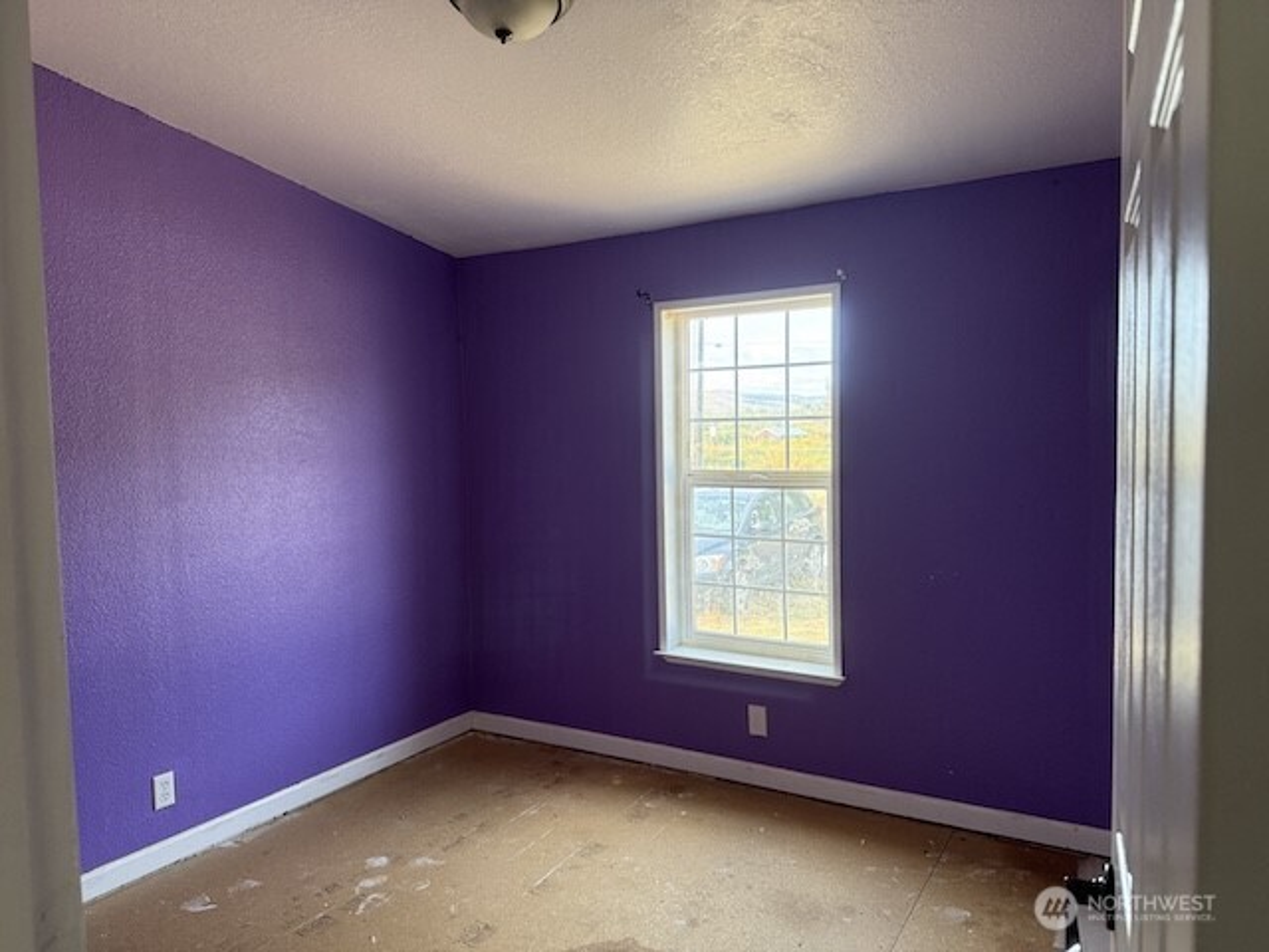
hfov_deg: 71.6
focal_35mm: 24
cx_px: 634
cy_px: 476
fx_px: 880
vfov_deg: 56.8
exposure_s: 1/143
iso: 200
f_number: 1.78
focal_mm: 6.76
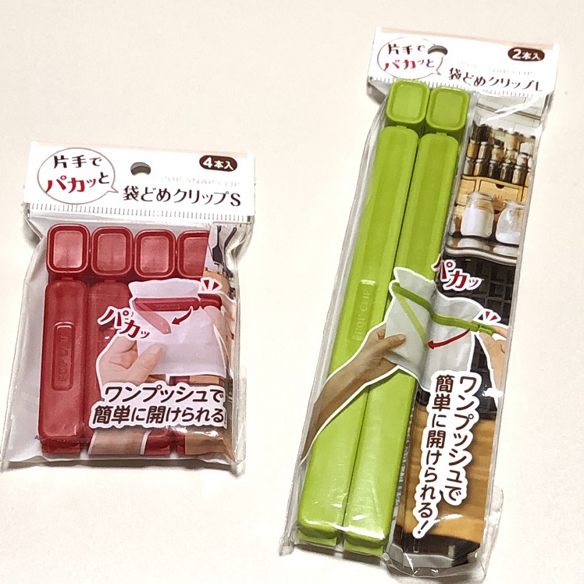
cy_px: 292
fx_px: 1737
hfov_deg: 19.1
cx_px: 288
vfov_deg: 19.1
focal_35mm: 91
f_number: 1.8
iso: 100
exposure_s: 1/15
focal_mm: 3.99
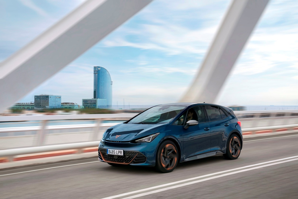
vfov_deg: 29.9
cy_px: 100
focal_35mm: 45
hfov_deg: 43.6
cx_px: 149
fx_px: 372
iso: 400
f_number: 4.5
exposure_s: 1/1250
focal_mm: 45
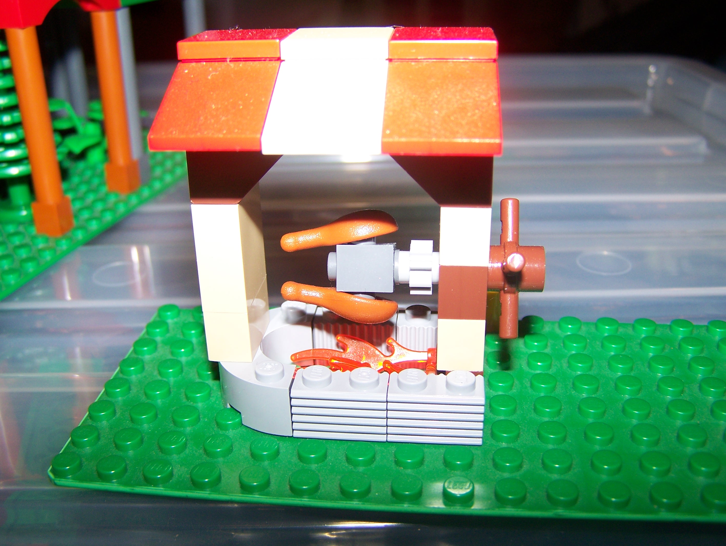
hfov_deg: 48.9
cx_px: 363
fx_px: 798
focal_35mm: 38
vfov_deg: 37.8
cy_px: 273
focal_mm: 6.3
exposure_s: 1/60
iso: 80
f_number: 2.8
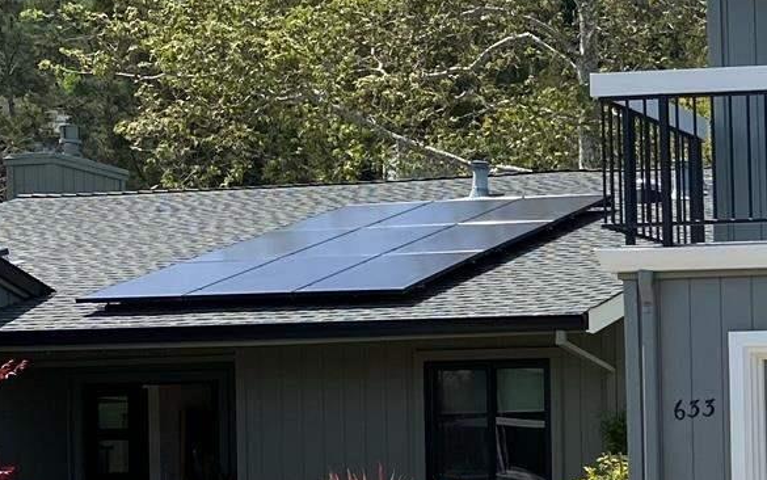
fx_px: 1986
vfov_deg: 13.6
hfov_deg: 19.0
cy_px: 479
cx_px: 1167
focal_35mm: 95
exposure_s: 1/2410
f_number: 1.8
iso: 32
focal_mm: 4.25
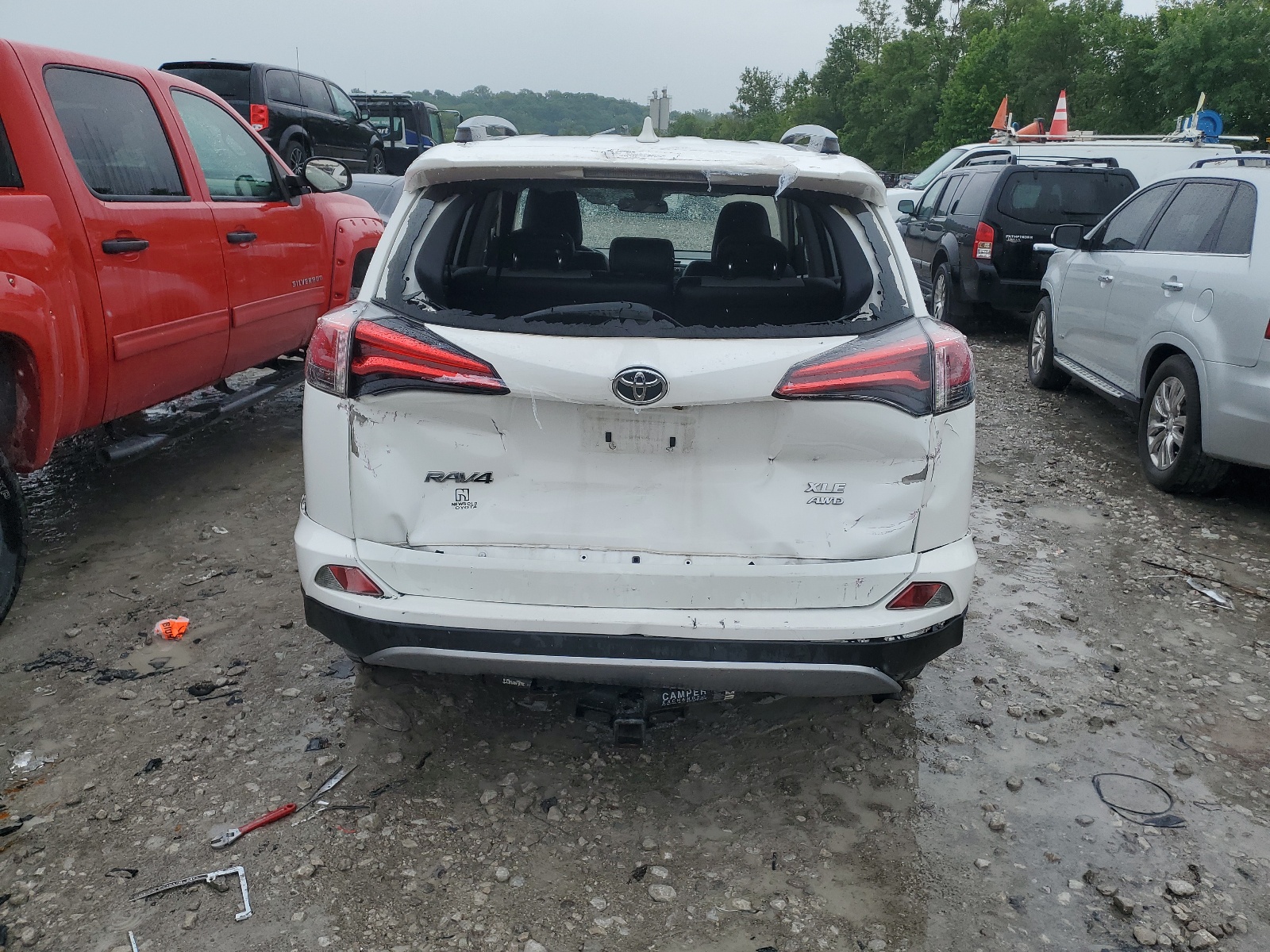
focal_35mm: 26
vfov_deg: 53.1
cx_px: 635
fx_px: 954
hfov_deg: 67.3
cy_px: 476
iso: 50
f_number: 1.5
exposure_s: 1/2000
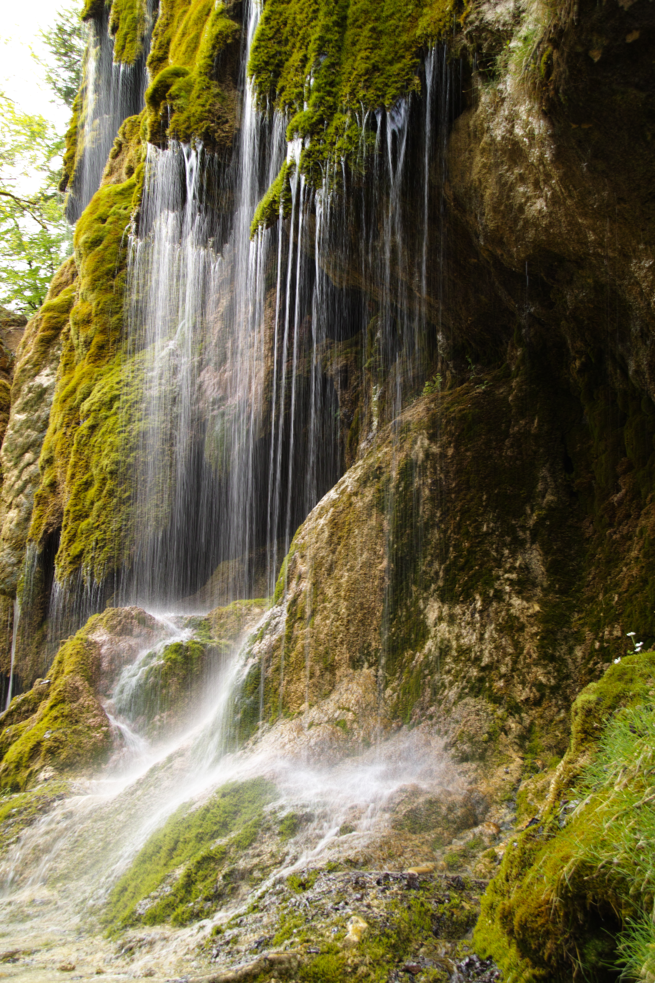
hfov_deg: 28.9
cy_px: 492
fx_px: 1269
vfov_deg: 42.3
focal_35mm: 46
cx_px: 328
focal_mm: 31
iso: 100
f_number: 8
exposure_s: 1/15
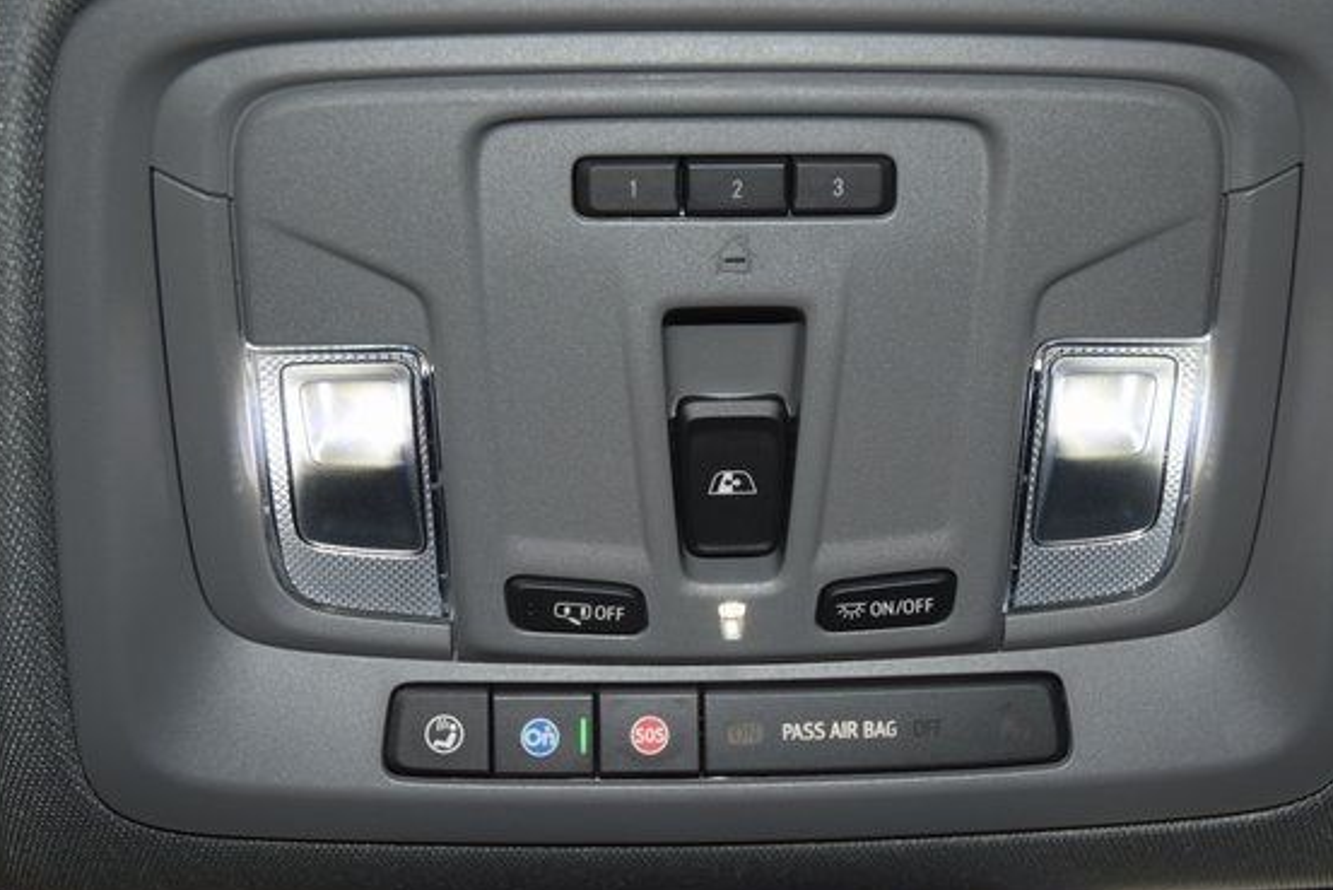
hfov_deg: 33.9
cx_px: 738
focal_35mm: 59
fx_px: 2185
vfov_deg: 23.0
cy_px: 397
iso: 640
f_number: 4
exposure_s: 1/40
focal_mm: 34
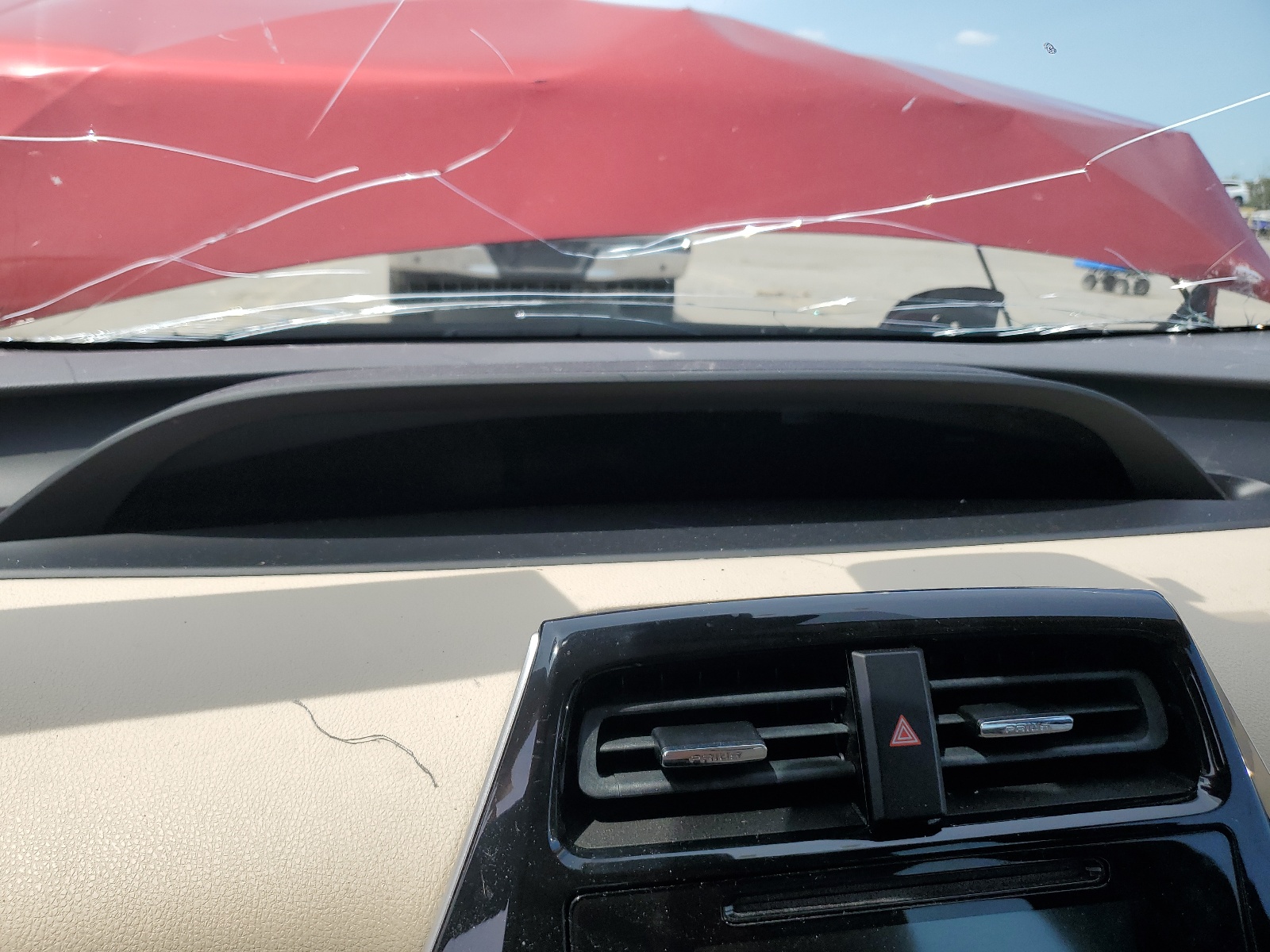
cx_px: 635
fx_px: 954
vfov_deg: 53.1
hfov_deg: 67.3
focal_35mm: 26
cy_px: 476
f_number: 1.5
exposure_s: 1/2000
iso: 50
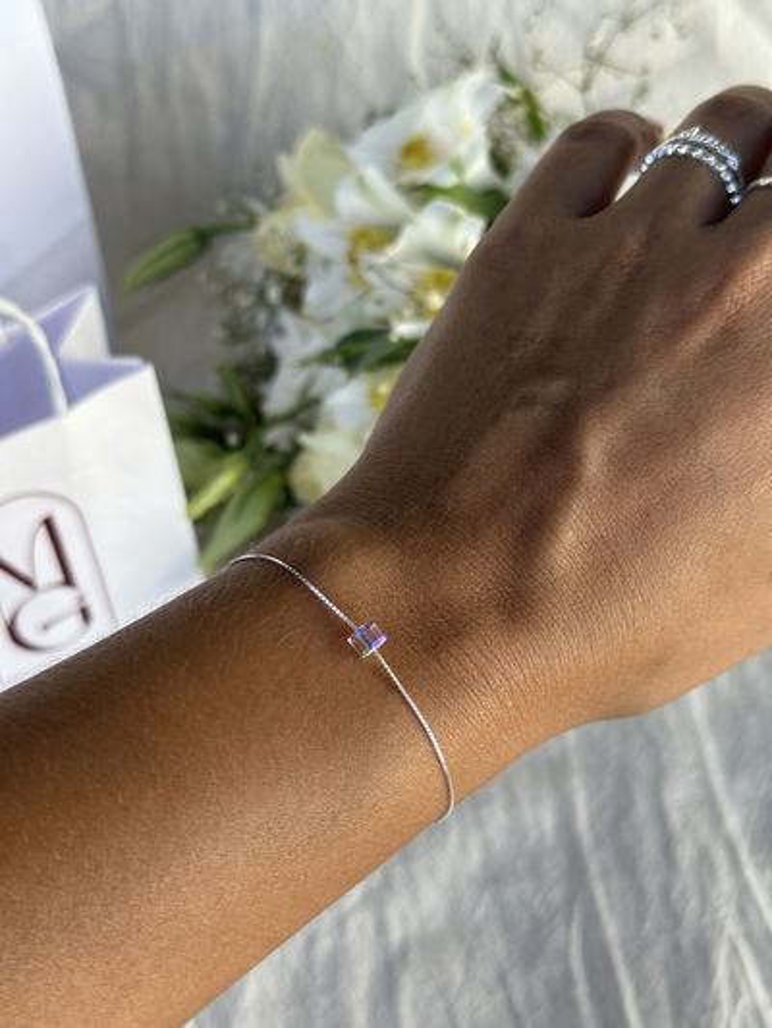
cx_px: 386
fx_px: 1427
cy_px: 514
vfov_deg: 39.6
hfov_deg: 30.3
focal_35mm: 48
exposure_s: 1/663
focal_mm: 6.86
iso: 64
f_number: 1.78
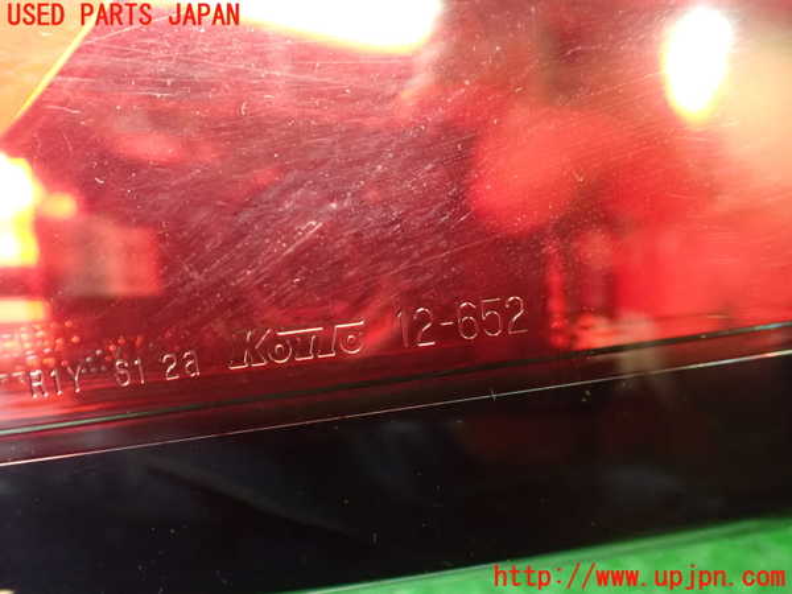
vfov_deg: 46.8
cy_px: 297
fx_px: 686
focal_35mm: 30
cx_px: 396
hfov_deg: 60.0
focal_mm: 5.4
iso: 1250
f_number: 2.3
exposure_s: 1/30
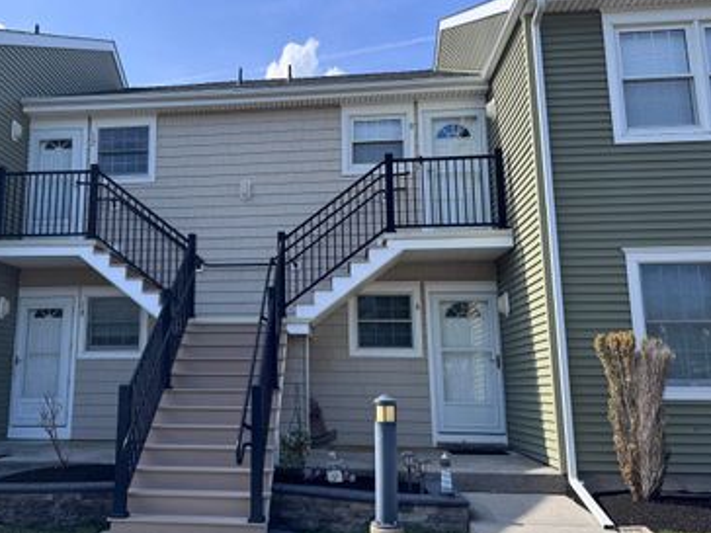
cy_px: 257
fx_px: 678
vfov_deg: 42.9
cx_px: 244
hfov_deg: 54.4
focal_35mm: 33
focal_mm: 6.76
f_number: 1.78
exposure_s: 1/2833
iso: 80
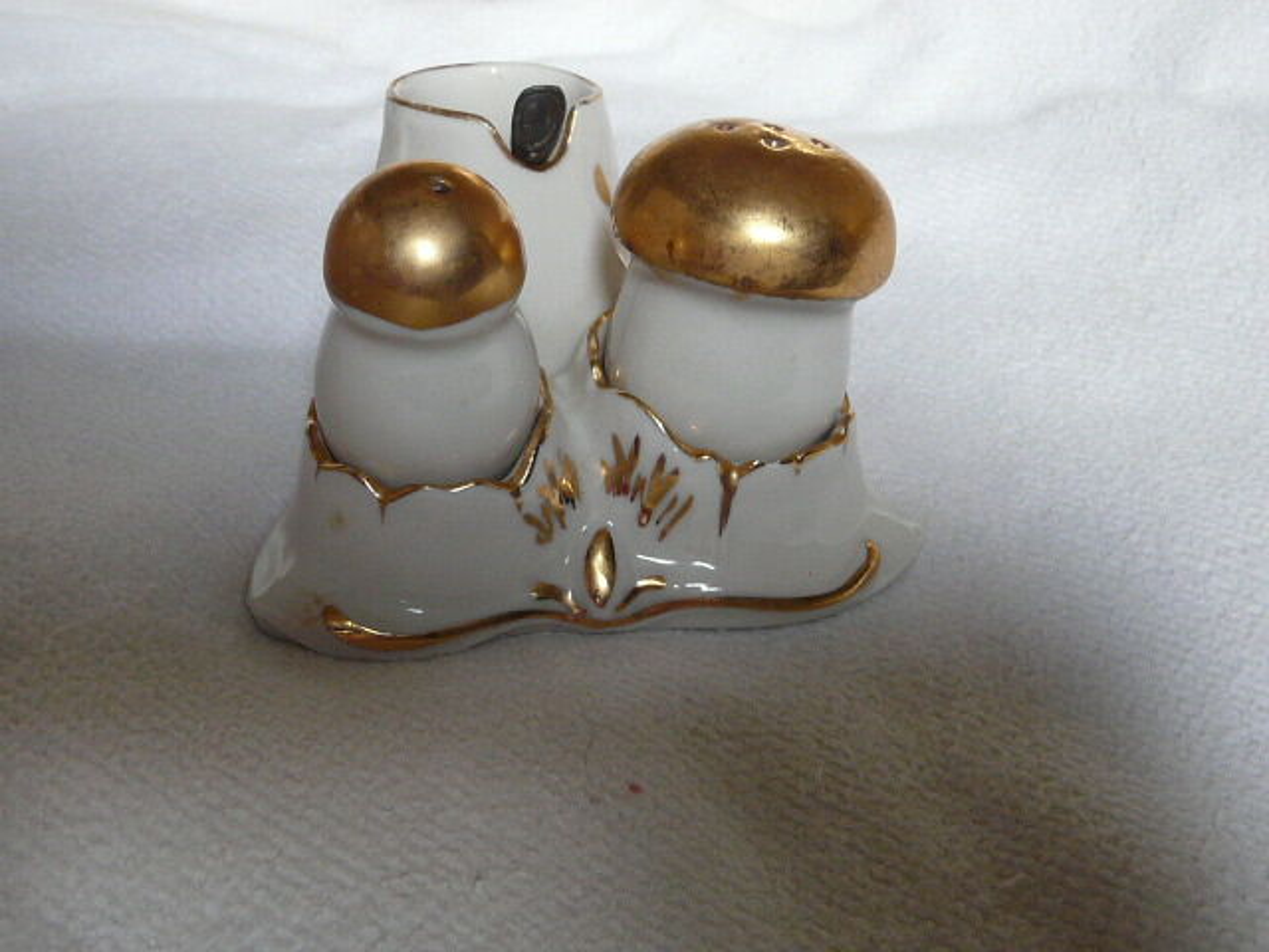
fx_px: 1686
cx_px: 634
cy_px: 476
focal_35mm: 46
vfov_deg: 31.5
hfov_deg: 41.2
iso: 200
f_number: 2.8
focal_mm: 4.8
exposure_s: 1/15
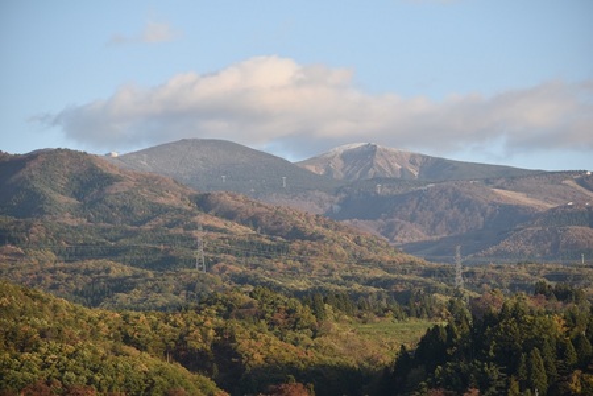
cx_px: 296
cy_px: 198
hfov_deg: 10.2
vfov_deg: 6.8
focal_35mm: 202
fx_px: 3335
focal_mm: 135
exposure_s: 1/500
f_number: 5.6
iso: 220
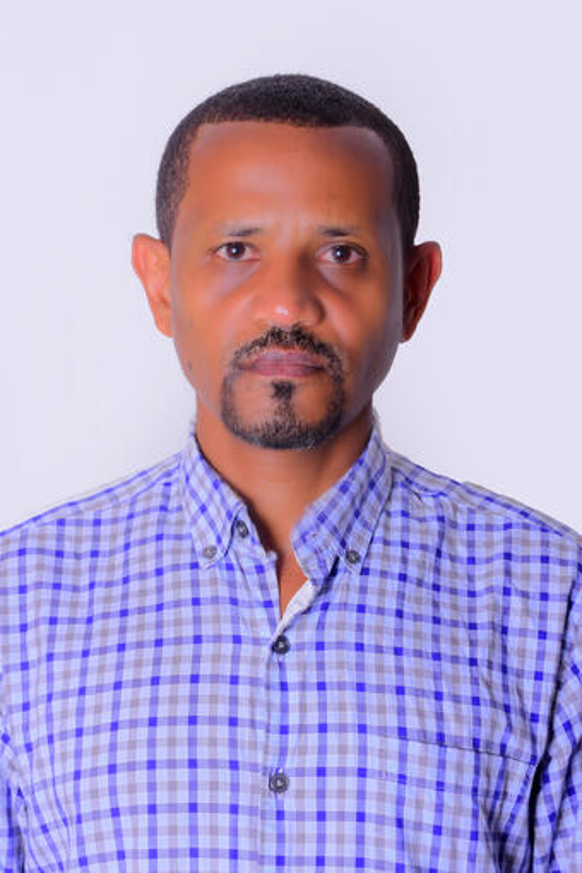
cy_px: 436
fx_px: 1746
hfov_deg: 18.9
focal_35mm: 72
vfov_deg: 28.1
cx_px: 291
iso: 250
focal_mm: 48
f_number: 10
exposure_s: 1/125
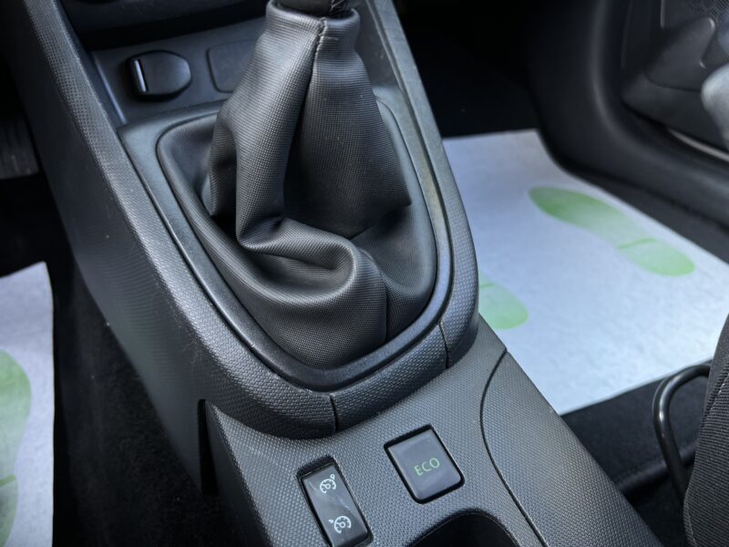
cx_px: 364
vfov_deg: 53.1
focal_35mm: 26
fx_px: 548
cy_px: 274
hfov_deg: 67.3
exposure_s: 1/121
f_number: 1.5
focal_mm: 5.7
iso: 125
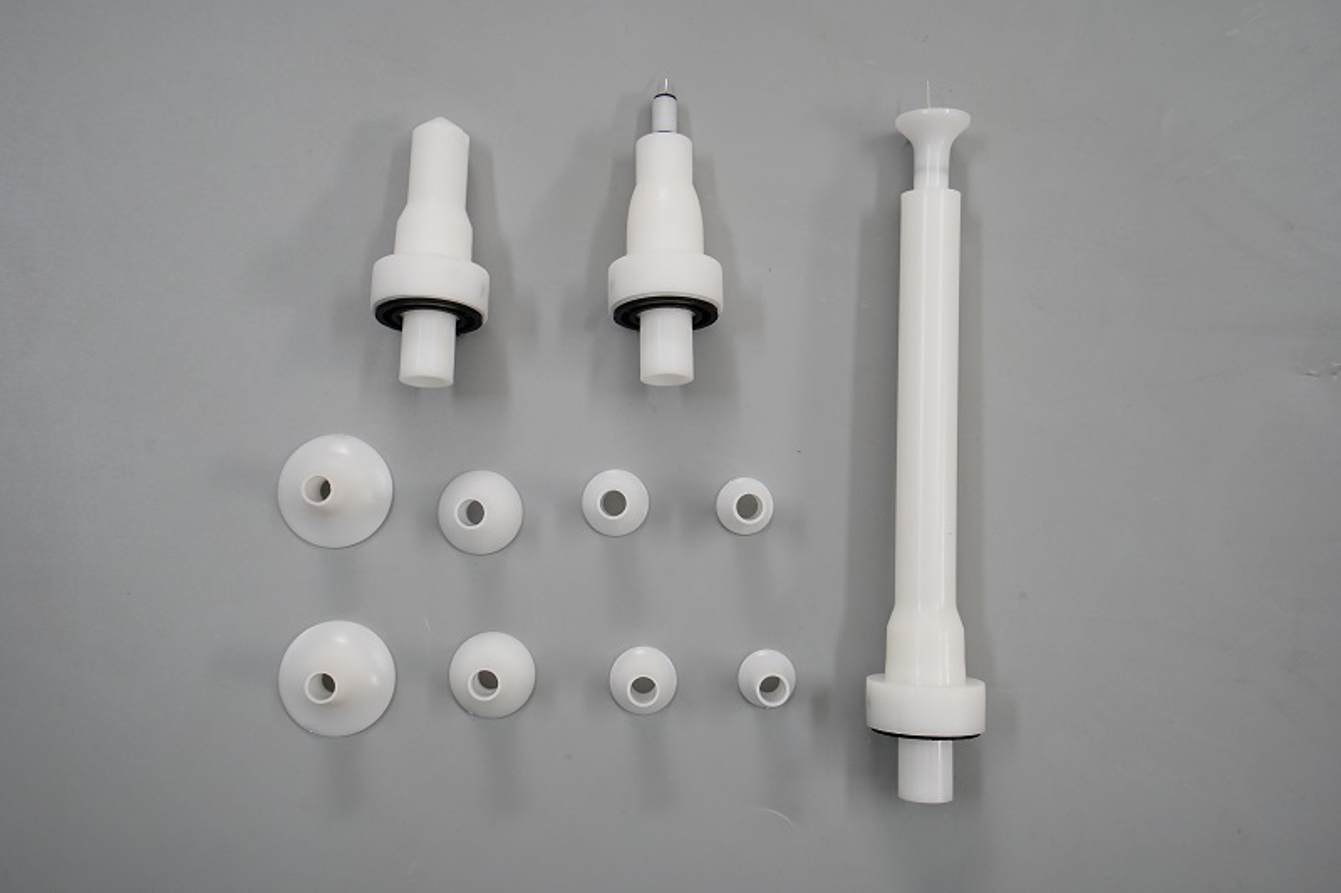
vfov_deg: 37.8
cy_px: 446
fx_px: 1303
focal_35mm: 35
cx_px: 670
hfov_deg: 54.4
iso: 800
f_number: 8
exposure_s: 1/45
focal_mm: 35
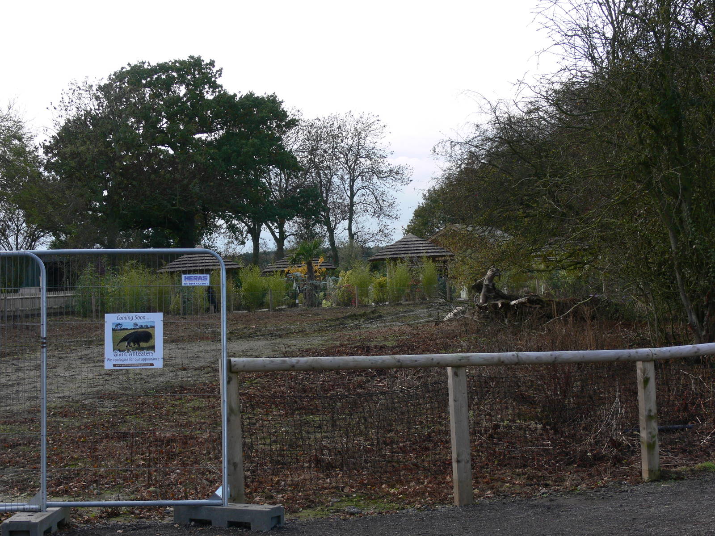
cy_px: 268
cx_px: 358
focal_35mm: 58
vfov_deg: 25.2
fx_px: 1198
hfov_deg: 33.2
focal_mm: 12.3
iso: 80
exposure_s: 1/125
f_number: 5
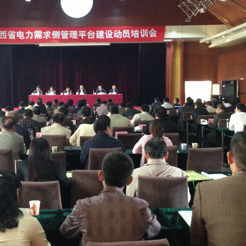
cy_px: 116
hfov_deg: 30.9
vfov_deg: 31.1
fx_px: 442
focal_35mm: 55
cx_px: 83
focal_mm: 4.13
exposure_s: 1/20
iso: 400
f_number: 2.4
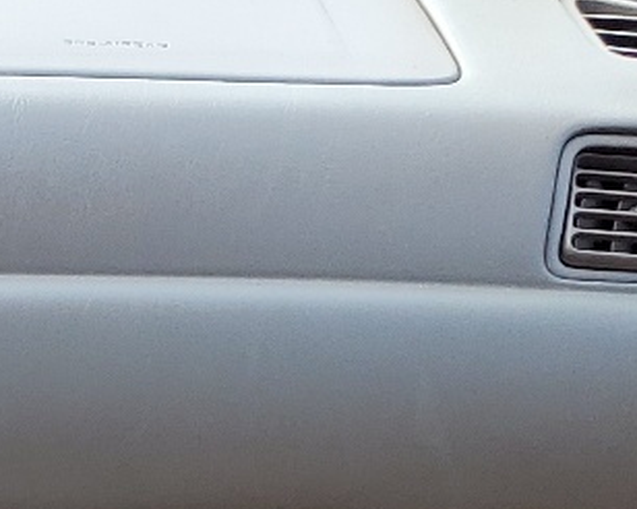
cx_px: -610
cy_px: 1099
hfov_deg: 12.8
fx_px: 2487
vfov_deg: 10.5
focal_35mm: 132
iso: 50
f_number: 1.5
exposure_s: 1/161
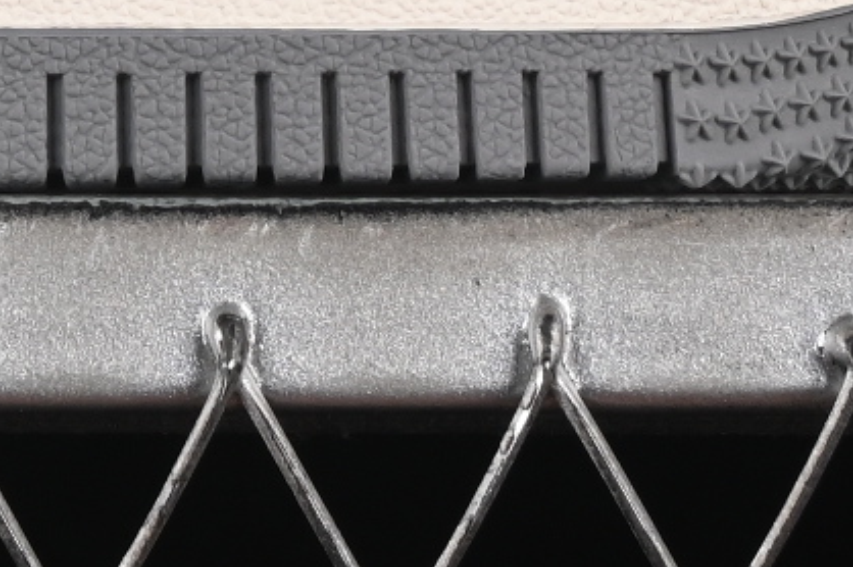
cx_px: -892
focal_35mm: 500
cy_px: -979
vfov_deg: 2.7
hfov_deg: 4.1
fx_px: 11838
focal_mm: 50
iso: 160
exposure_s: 1/80
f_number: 8
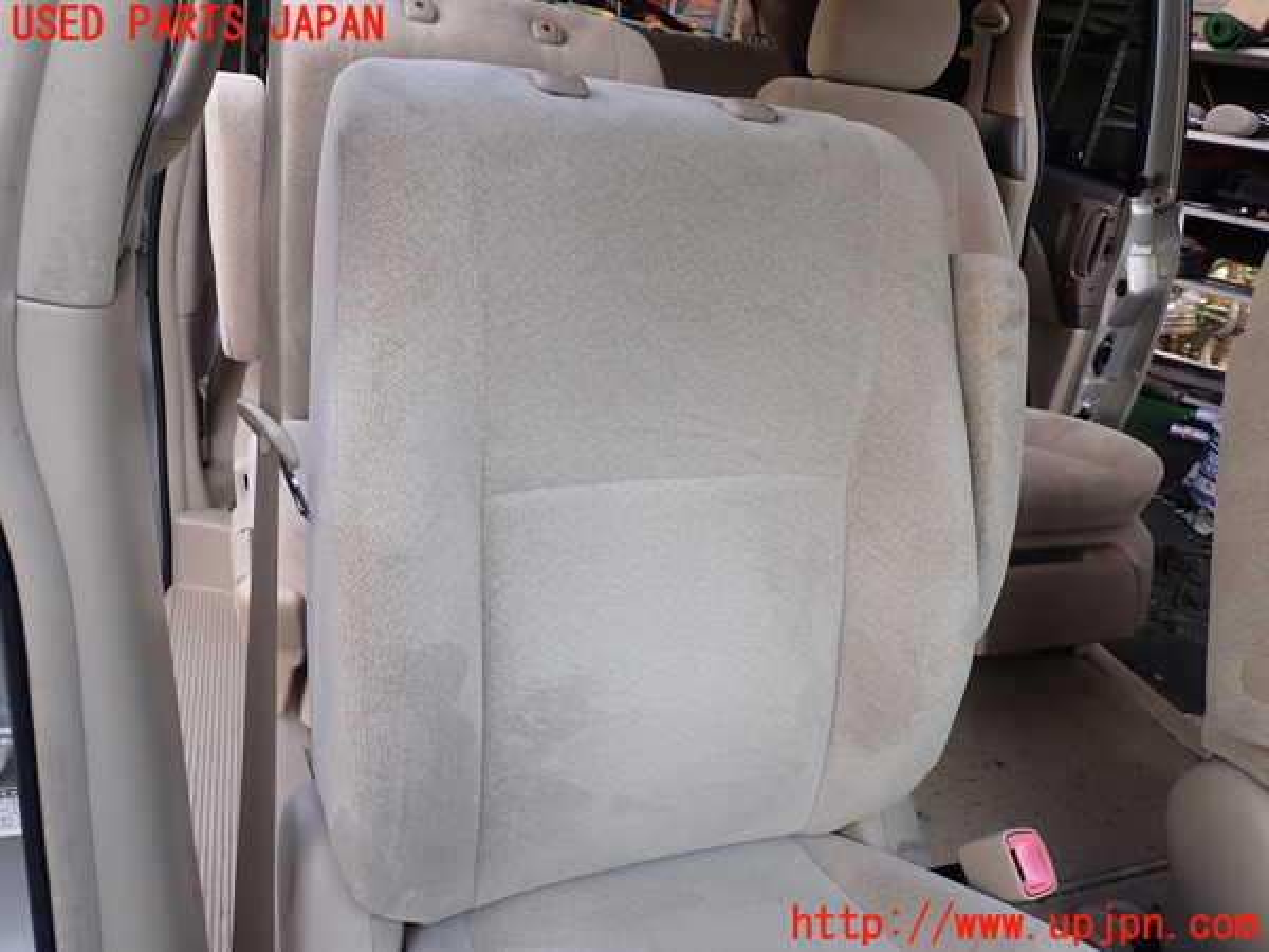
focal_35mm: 25
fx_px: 916
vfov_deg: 54.9
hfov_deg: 69.4
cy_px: 476
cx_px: 634
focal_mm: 4.5
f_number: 2.8
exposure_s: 1/160
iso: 100
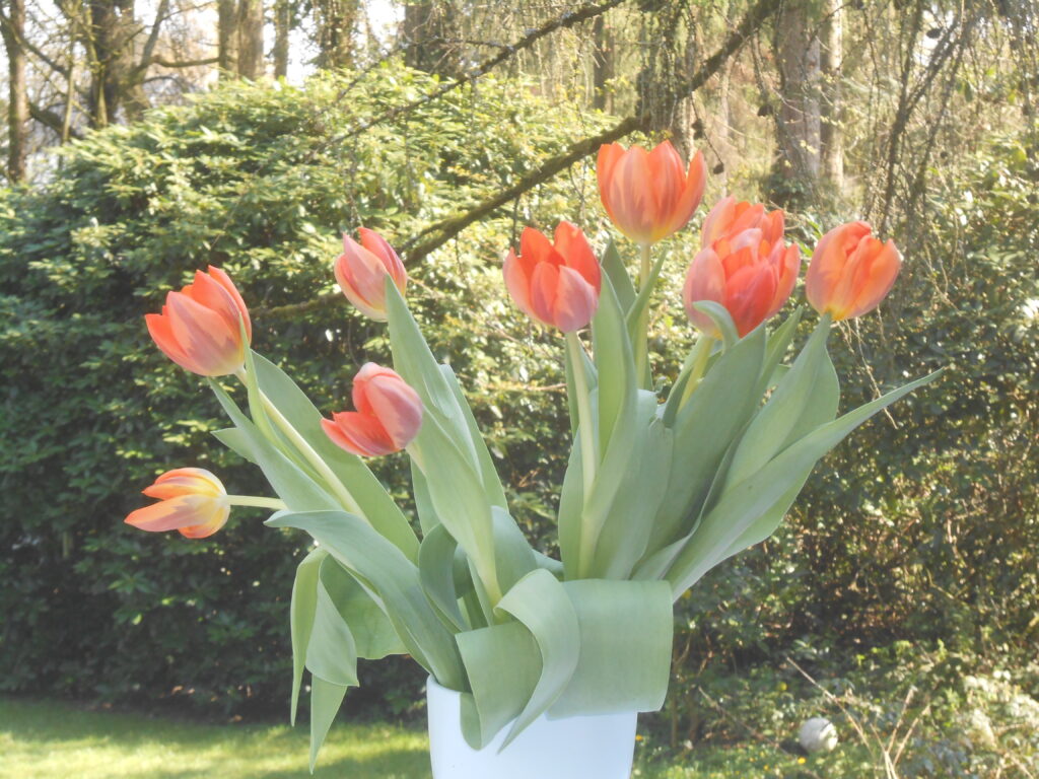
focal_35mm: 81
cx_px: 520
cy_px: 390
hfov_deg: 24.1
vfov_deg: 18.2
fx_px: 2431
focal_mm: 14.5
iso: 200
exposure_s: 1/60
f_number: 6.6
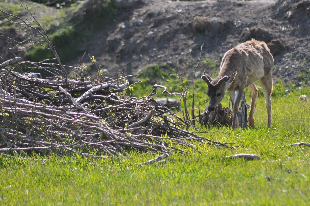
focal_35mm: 450
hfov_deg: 4.6
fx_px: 3871
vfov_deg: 3.0
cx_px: 155
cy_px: 103
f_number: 5.6
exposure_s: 1/1250
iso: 400
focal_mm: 300
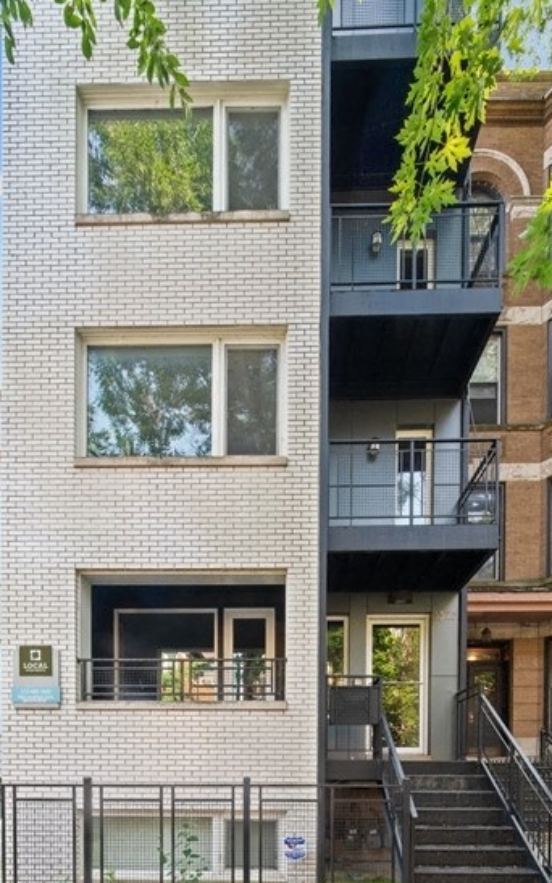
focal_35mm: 19
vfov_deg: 88.0
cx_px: 295
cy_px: 454
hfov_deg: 62.2
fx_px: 457
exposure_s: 1/20
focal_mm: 17
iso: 500
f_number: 18
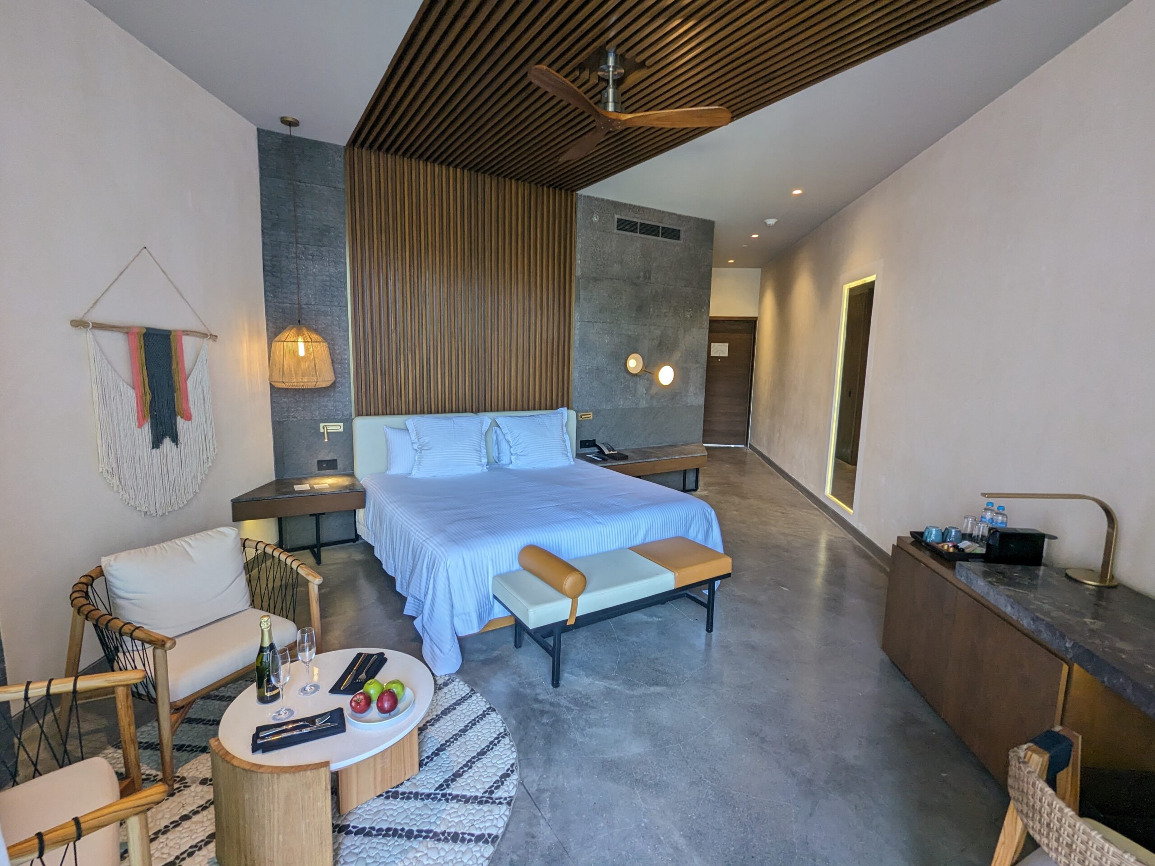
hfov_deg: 94.5
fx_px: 534
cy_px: 433
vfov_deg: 78.1
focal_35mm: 16
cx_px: 578
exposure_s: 1/30
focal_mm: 2.35
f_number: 2.2
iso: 67
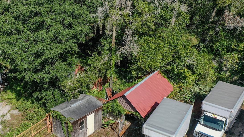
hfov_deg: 46.5
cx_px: 78
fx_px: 278
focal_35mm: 43
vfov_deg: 27.7
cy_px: 83
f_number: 3.5
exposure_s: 1/80
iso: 100
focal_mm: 10.26
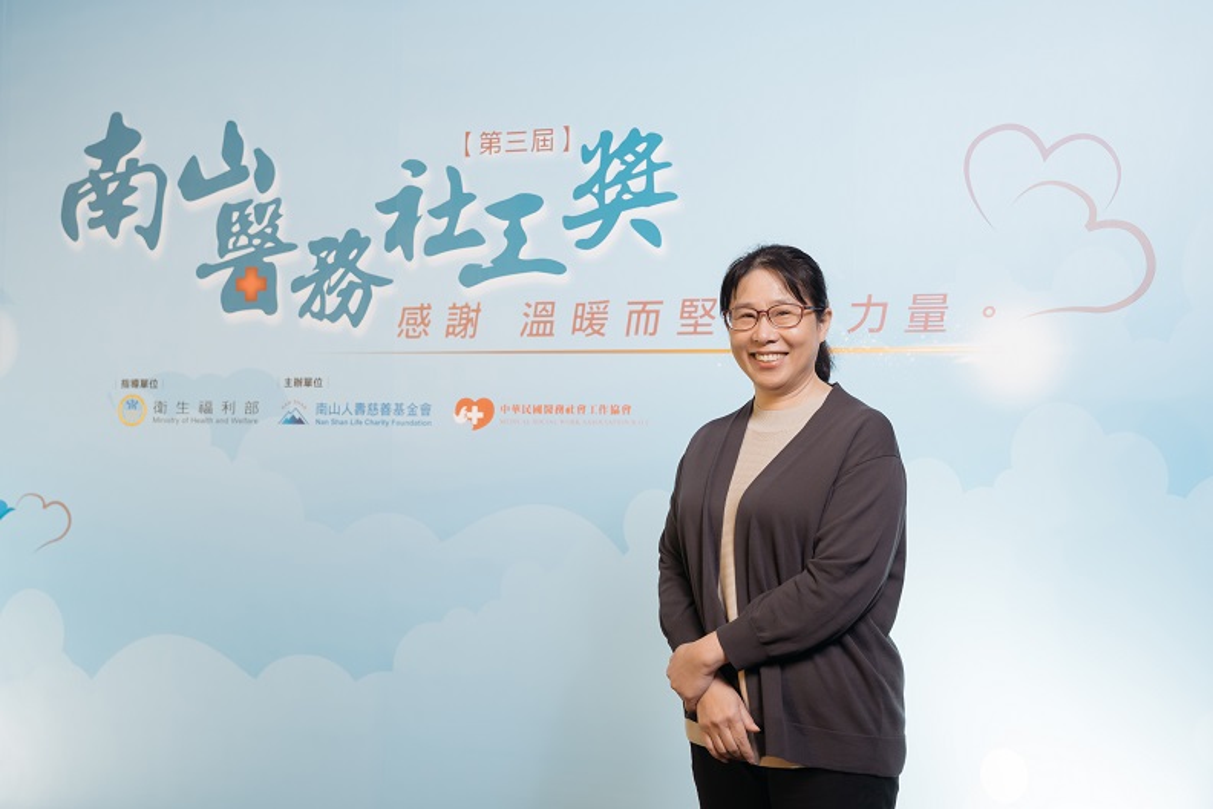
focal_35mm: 40
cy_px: 404
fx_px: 1348
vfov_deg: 33.4
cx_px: 606
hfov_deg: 48.5
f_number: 5
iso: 500
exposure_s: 1/100
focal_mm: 40
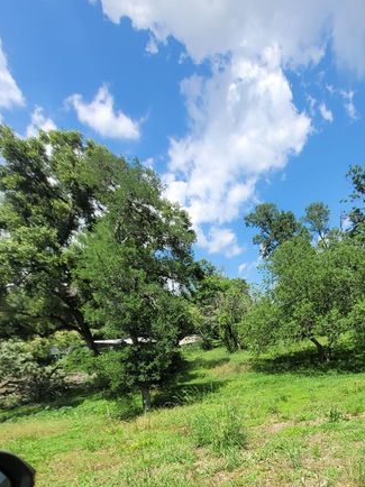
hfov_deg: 62.7
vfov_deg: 75.7
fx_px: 281
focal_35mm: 20
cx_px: 267
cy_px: 366
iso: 40
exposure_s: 1/1129
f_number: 2.2
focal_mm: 1.74
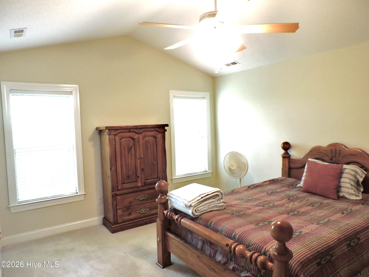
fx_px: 256
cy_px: 138
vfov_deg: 56.8
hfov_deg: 71.6
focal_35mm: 24
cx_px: 184
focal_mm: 4.3
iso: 280
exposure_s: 1/30
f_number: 3
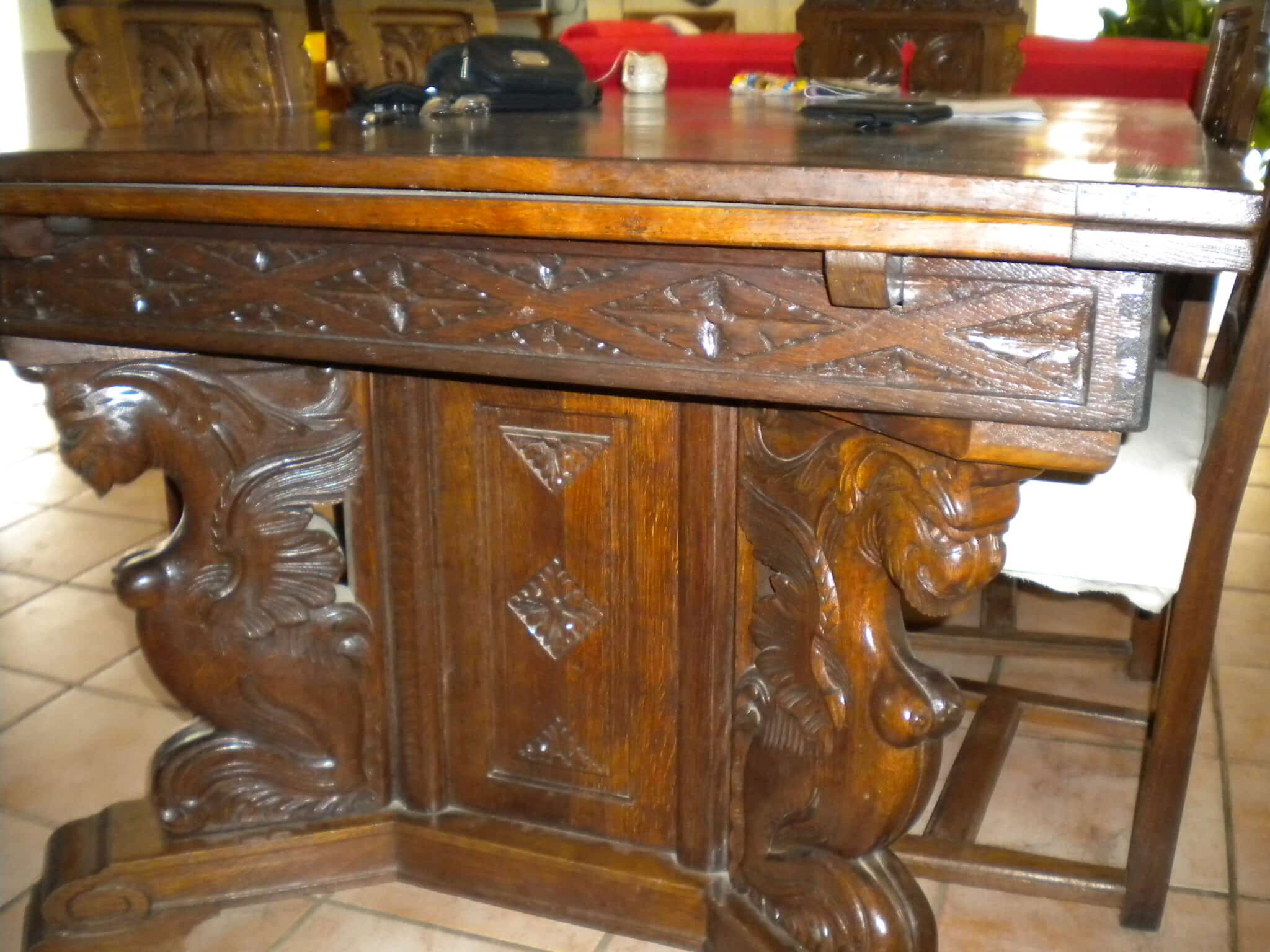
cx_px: 635
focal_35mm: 35
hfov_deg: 52.6
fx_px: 1284
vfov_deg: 40.7
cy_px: 476
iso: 400
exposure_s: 1/30
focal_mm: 6.3
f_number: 3.1
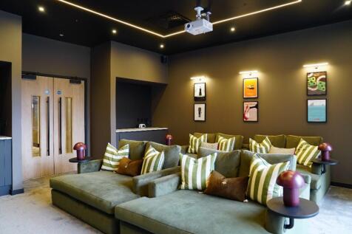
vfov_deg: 53.1
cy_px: 117
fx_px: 235
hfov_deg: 73.8
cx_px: 176
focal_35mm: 24
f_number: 4
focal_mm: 24
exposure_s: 1/60
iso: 1250
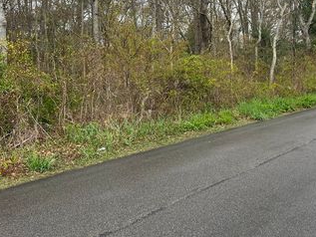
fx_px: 374
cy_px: 66
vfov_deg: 34.6
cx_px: 209
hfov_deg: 45.1
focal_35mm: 41
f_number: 1.5
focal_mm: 5.7
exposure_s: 1/833
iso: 50
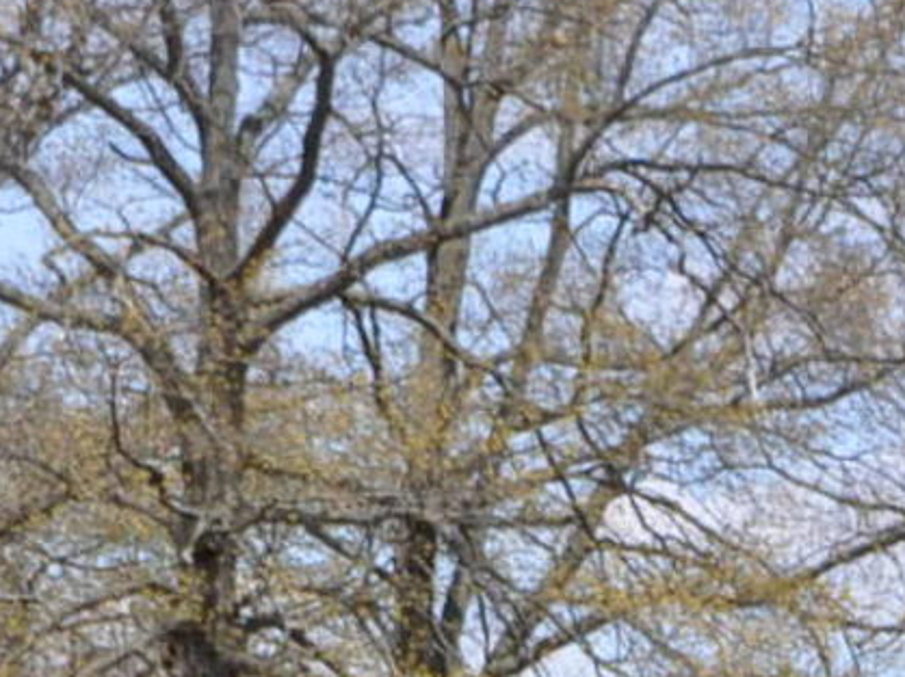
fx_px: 8492
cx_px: 1552
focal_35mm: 325
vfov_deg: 4.5
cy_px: 1287
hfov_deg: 6.0
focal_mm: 46
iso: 400
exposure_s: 1/1600
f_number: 5.6
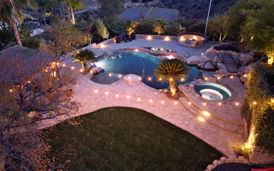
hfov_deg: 70.4
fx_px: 194
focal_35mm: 26
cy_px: 82
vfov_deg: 47.6
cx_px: 136
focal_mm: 6.72
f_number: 1.7
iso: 1330
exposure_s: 1/8
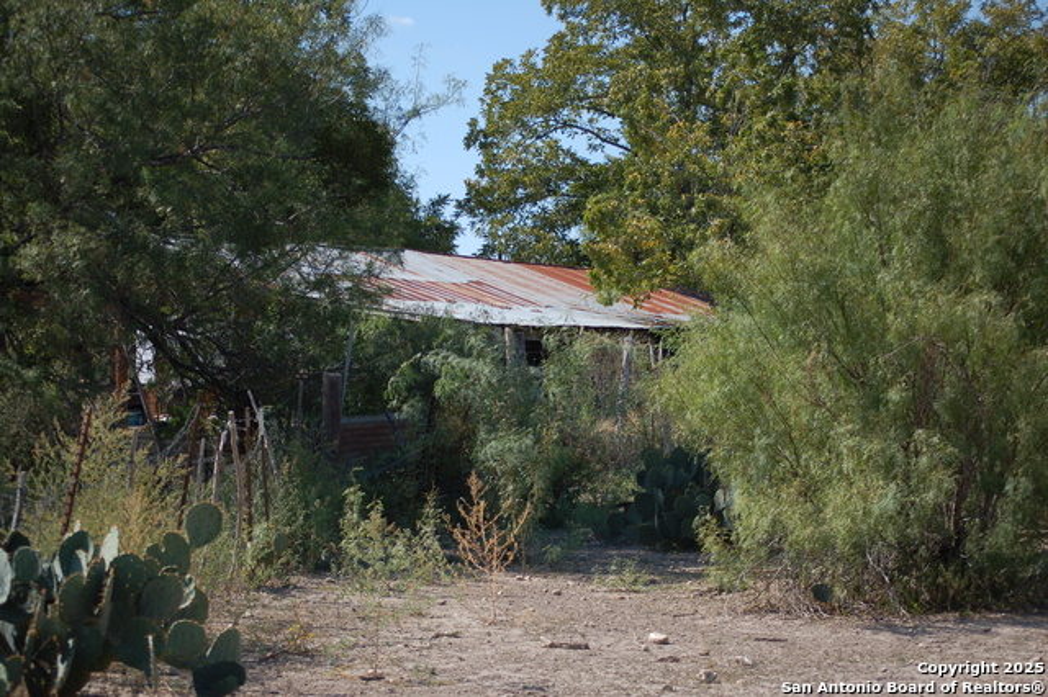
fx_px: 2400
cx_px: 524
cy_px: 348
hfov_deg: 24.6
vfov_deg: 16.5
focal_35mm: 82
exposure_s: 1/1250
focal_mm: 55
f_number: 4
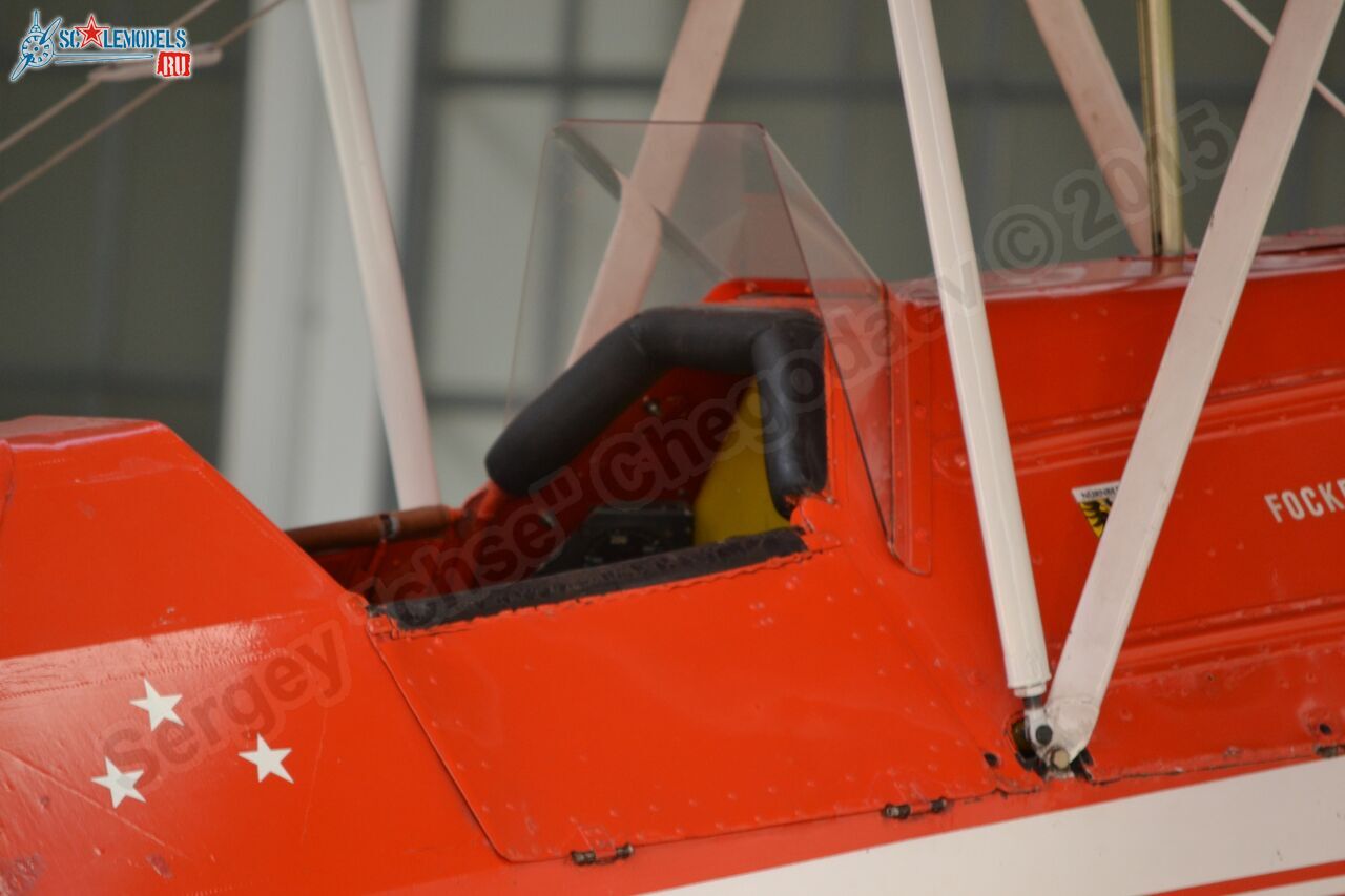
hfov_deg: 4.6
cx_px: 672
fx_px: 16809
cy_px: 448
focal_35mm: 450
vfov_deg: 3.1
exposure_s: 1/60
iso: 500
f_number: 5.6
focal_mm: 300
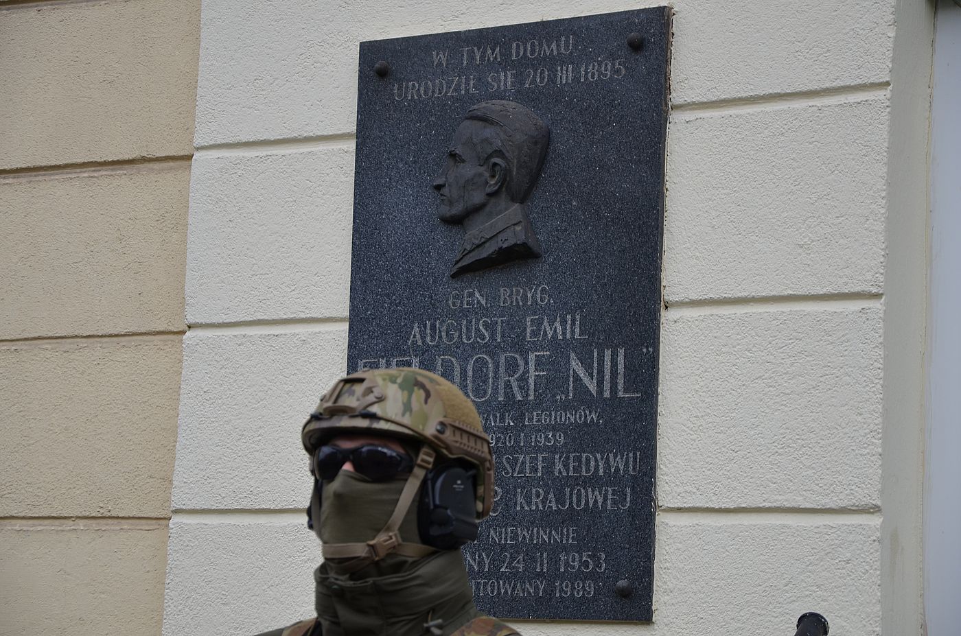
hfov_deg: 19.5
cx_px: 480
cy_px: 318
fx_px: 2797
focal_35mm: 105
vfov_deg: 13.0
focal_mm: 70
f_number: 8
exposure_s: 1/250
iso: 200
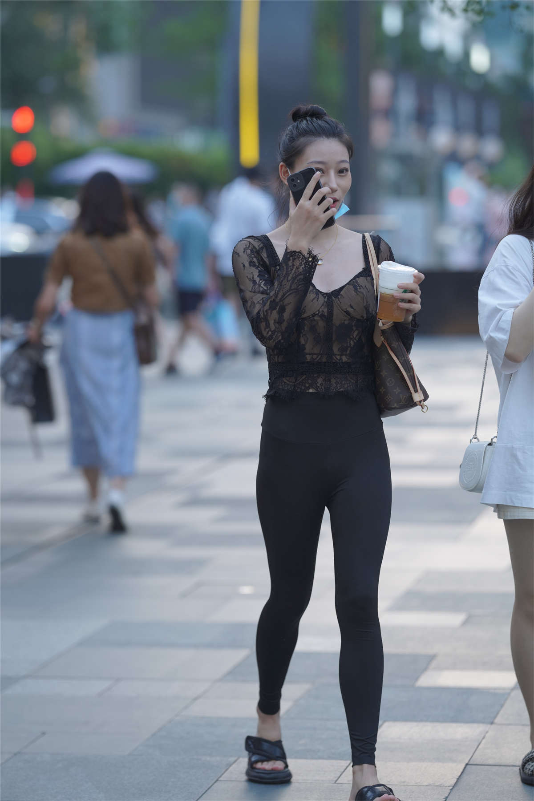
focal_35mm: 135
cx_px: 267
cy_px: 400
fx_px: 3004
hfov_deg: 10.2
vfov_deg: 15.2
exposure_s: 1/400
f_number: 2.5
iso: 640
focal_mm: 135
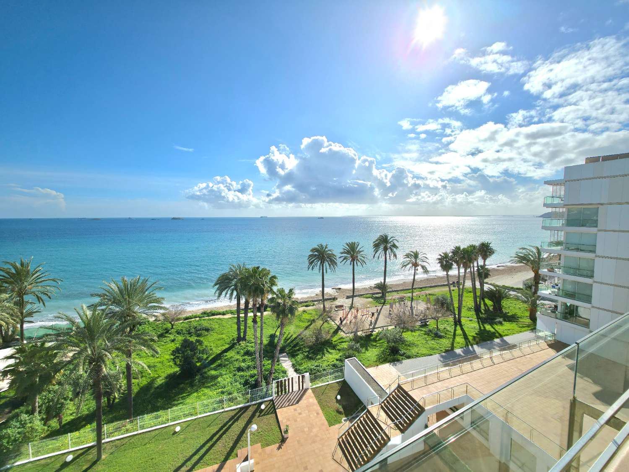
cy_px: 236
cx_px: 314
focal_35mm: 13
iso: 20
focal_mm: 2.2
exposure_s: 1/3333
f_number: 1.9
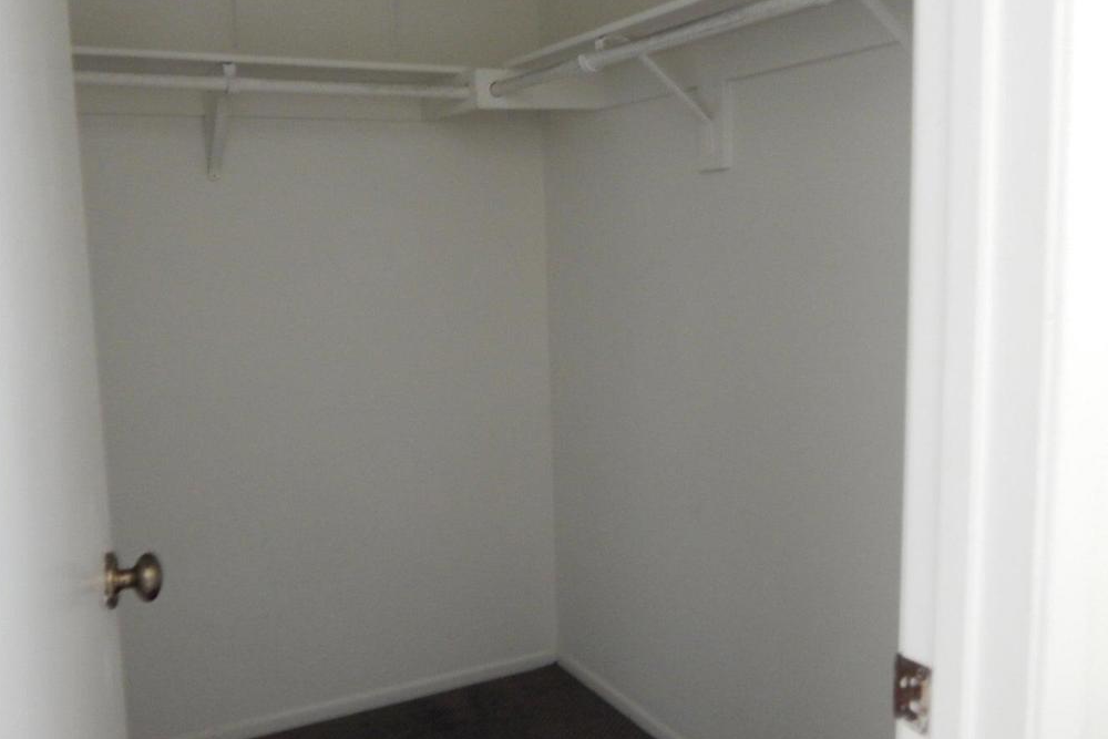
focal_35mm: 33
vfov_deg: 40.0
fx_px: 1016
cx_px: 542
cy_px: 369
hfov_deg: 57.2
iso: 400
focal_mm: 5.6
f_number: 3.2
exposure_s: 1/25
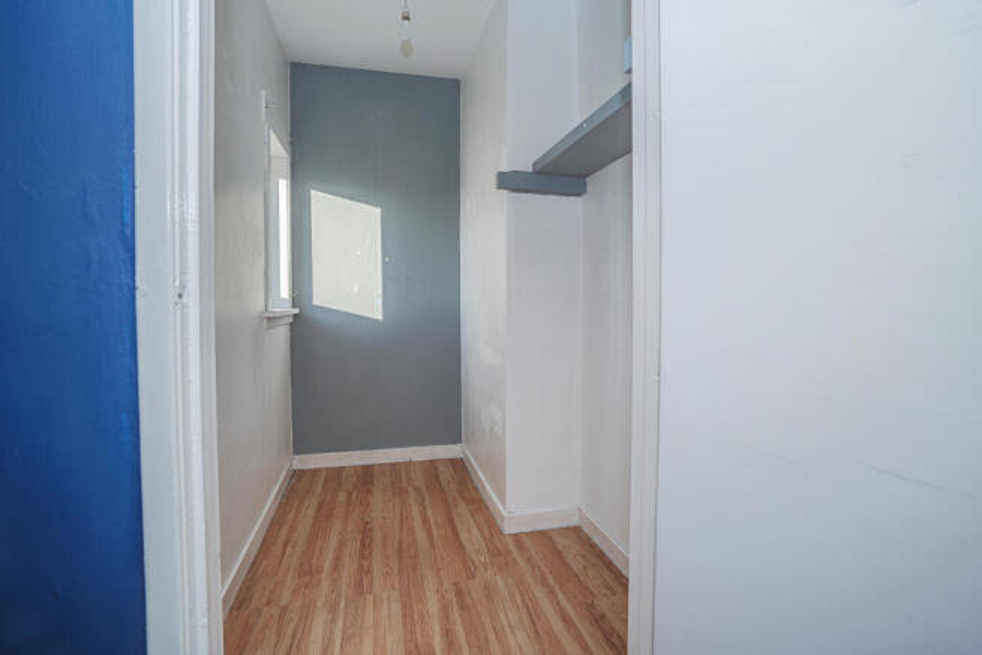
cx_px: 491
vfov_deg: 73.8
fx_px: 437
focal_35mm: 16
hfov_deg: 96.7
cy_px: 328
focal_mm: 16
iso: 250
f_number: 9
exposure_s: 1/60
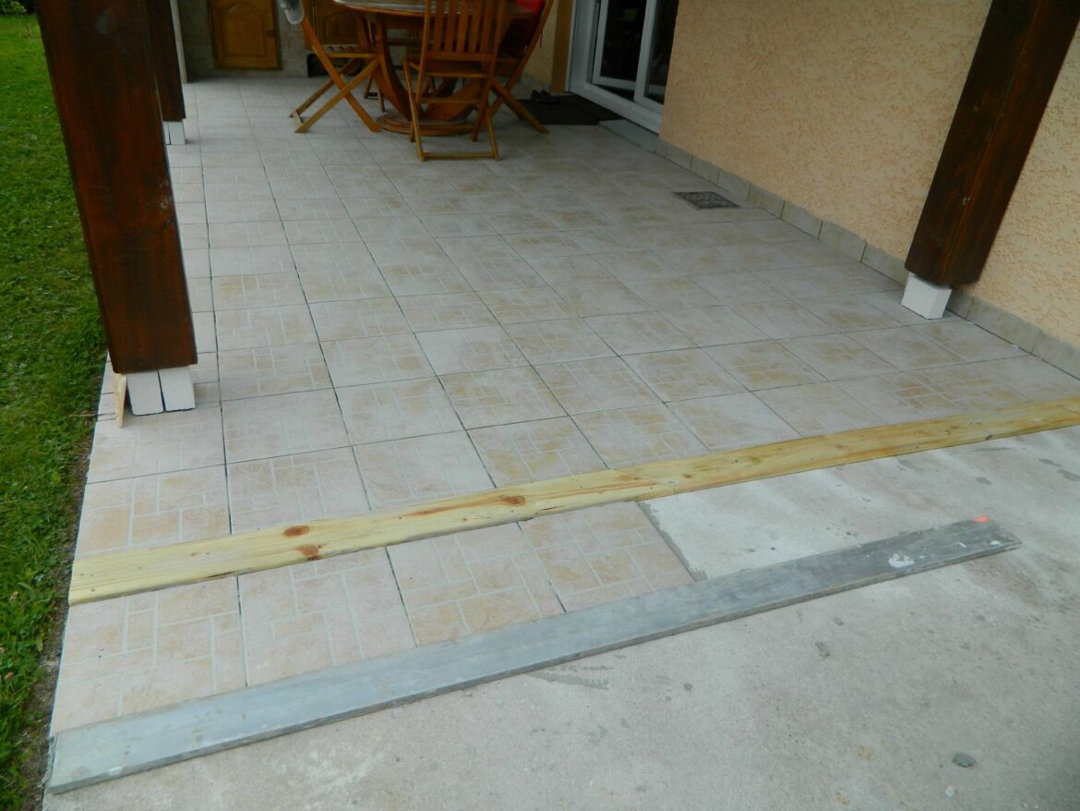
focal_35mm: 25
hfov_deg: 69.4
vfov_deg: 54.9
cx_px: 540
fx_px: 780
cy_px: 406
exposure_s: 1/400
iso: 80
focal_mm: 4.5
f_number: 3.1
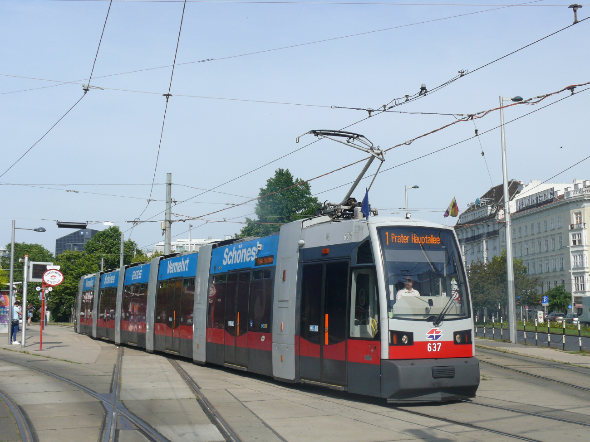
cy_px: 221
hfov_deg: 41.2
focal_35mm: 46
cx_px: 295
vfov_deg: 31.5
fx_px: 784
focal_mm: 9.8
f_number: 7.1
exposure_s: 1/400
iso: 100
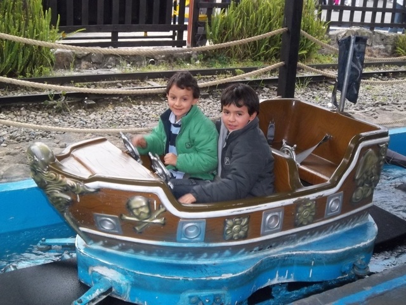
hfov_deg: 40.4
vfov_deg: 30.9
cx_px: 203
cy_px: 152
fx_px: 551
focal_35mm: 47
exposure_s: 1/40
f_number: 4.58
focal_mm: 8.3
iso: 320
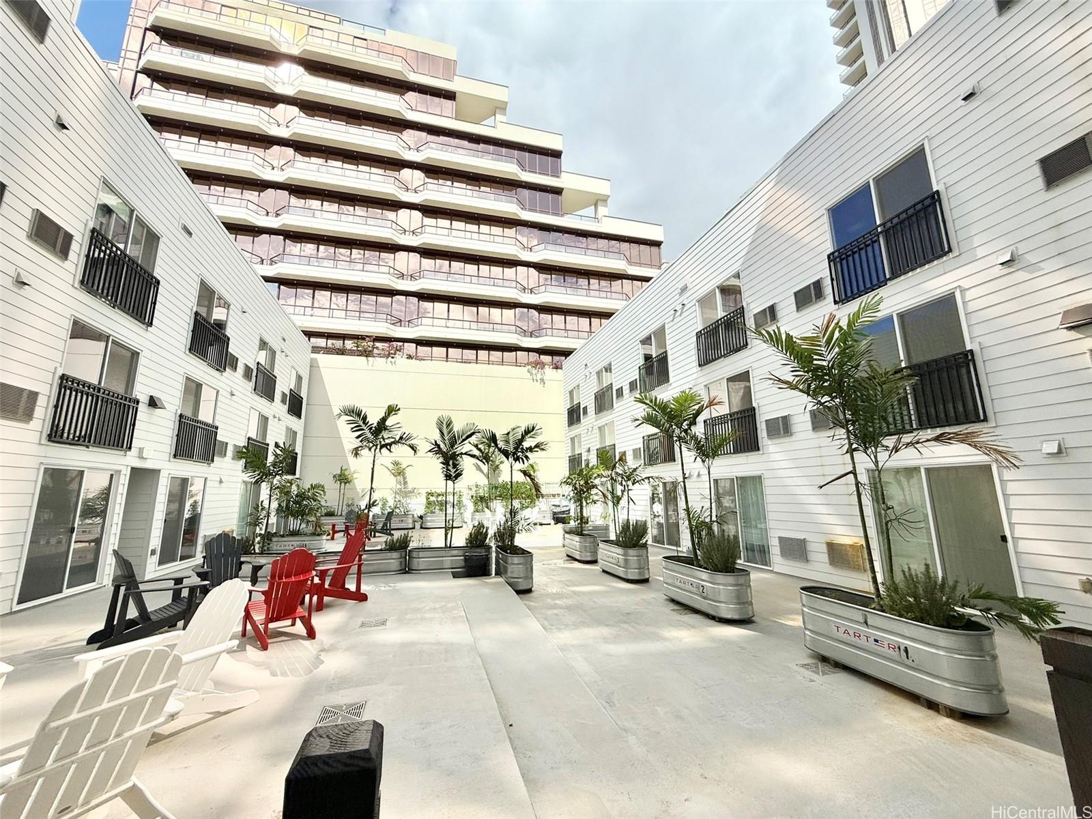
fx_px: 442
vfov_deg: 85.7
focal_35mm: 14
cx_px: 546
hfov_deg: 102.1
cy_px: 410
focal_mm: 2.22
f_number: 2.2
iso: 50
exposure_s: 1/3663
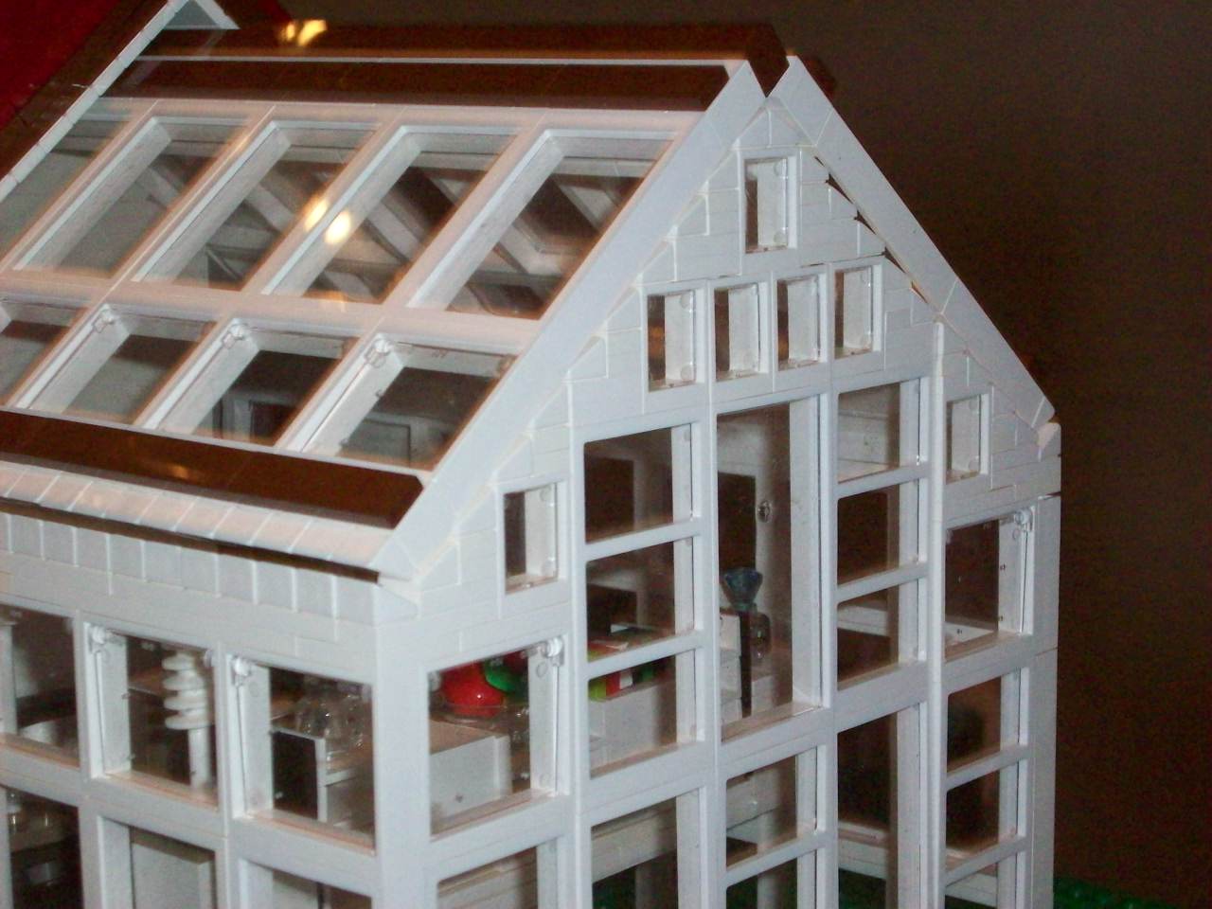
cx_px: 606
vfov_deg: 19.1
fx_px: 2696
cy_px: 454
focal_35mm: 77
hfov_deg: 25.3
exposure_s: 1/102
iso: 400
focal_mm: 12.8
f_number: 4.2
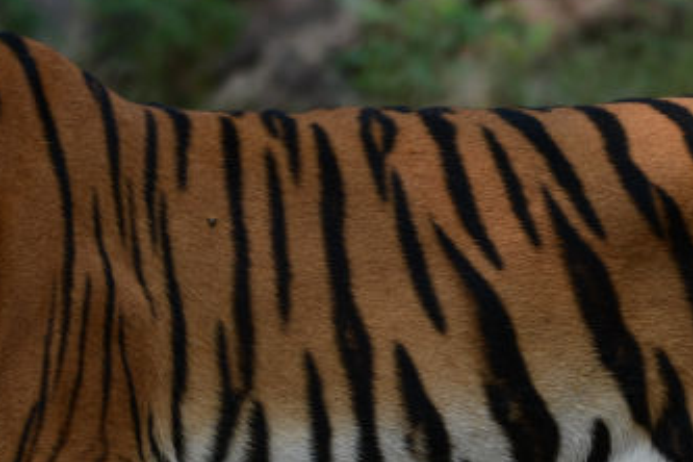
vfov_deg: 2.1
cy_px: 435
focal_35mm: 649
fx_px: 12492
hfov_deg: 3.2
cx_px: 377
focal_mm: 200
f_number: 4
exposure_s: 1/400
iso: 90
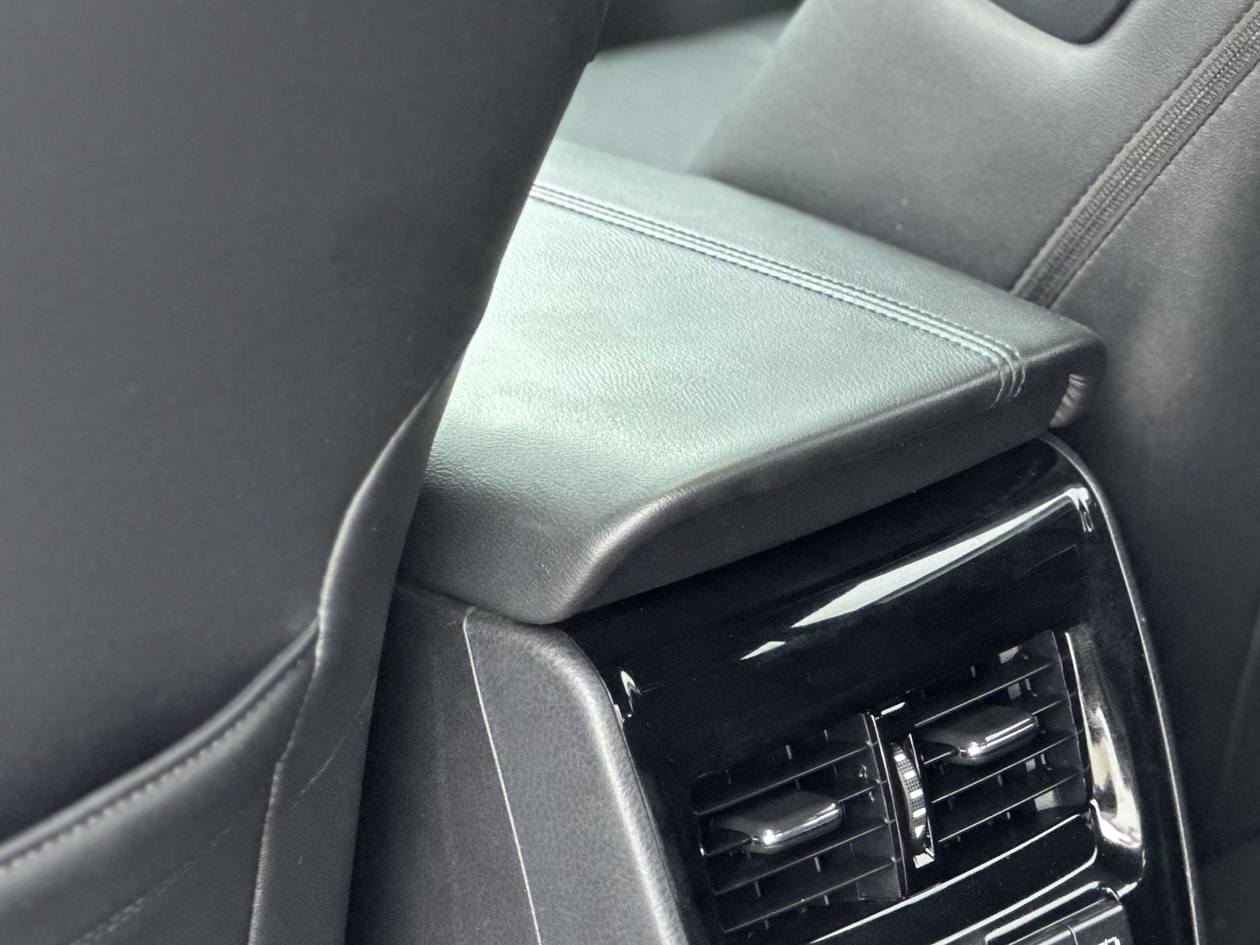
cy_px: 838
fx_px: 5205
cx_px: 880
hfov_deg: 13.8
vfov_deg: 10.3
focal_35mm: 143
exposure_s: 1/14
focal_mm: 9
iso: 800
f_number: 2.8
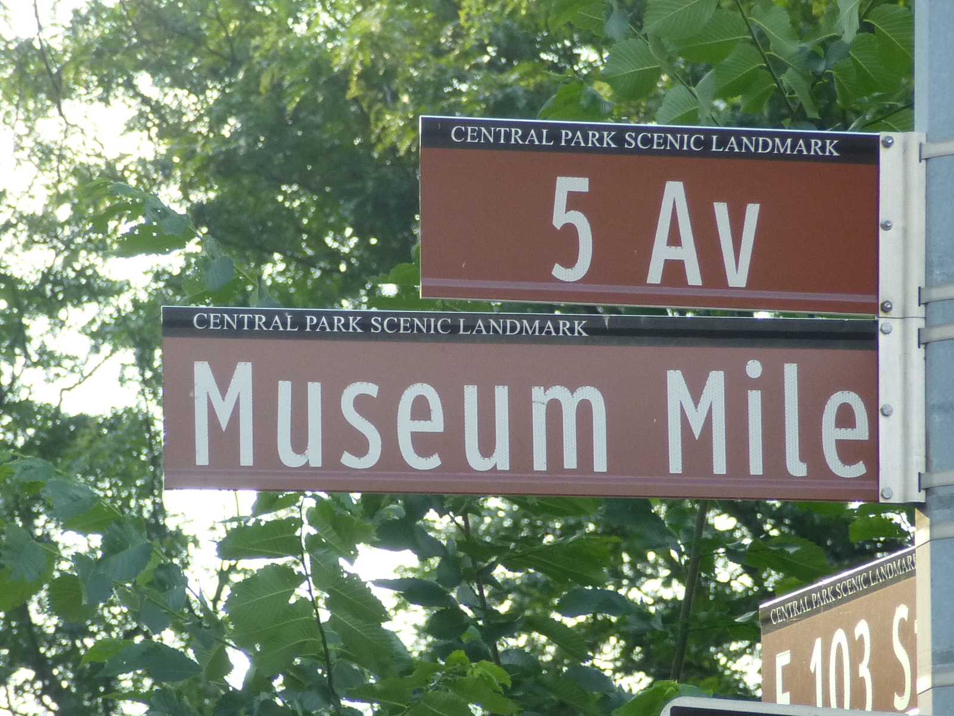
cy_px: 358
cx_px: 477
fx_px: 17638
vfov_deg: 2.3
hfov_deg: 3.1
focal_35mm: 640
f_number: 5.9
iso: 250
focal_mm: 68.8
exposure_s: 1/125
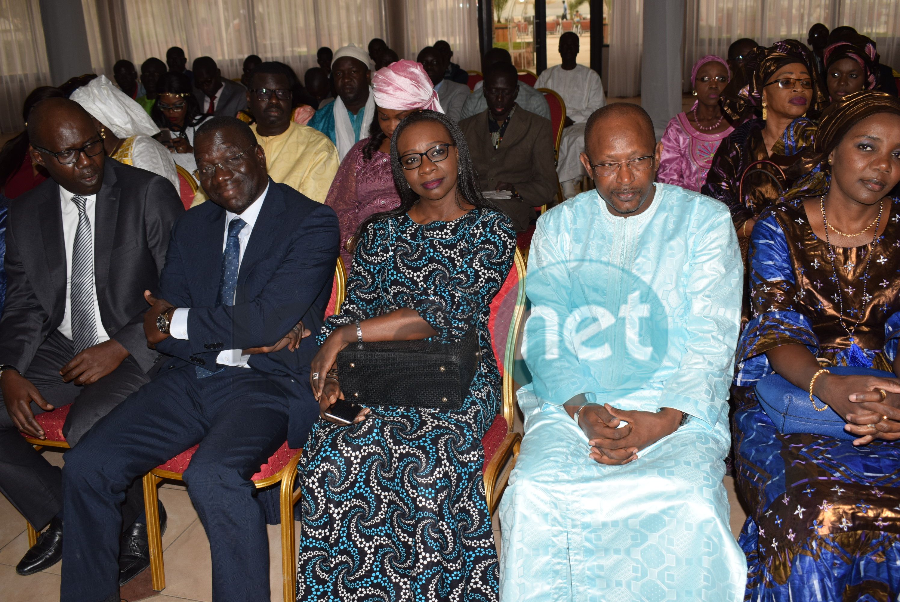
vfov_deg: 38.4
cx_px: 450
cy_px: 301
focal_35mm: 34
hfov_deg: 55.1
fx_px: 863
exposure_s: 1/125
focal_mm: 23
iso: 200
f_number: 6.7
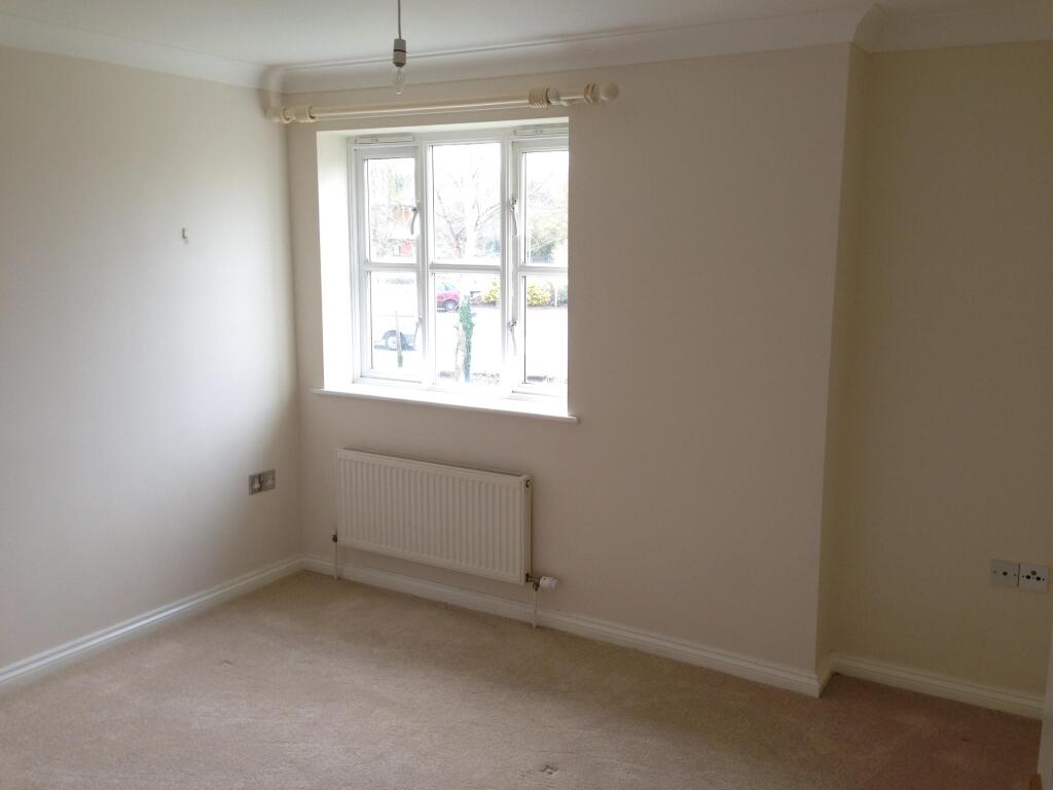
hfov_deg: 55.4
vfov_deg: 42.9
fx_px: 1004
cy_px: 395
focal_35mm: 33
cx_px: 526
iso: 64
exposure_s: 1/60
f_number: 2.4
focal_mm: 4.12
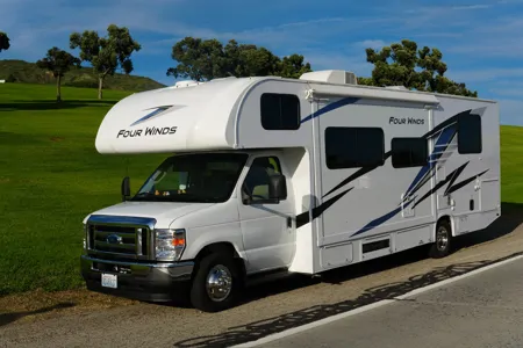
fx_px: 654
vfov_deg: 29.9
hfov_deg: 43.6
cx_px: 262
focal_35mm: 45
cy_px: 174
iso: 100
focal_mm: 30
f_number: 10
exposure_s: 1/320
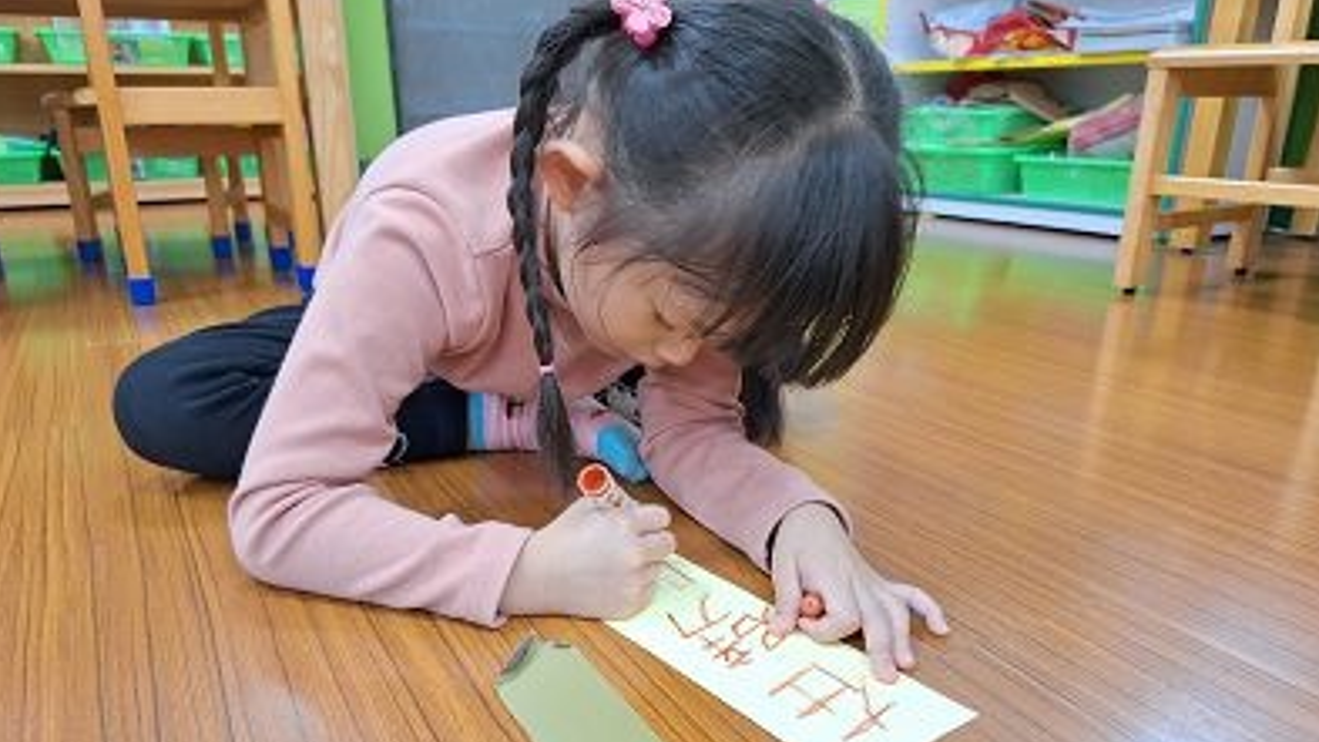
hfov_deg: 71.9
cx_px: 665
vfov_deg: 43.9
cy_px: 477
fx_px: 909
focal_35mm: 26
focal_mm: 5.54
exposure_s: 1/40
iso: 125
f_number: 1.8
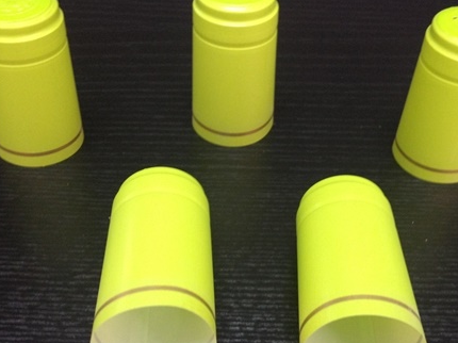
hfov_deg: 35.5
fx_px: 714
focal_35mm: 54
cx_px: 258
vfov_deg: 27.0
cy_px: 178
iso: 160
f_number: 2.4
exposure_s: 1/20
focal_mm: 4.28
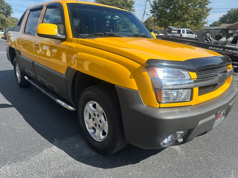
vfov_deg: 56.8
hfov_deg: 71.6
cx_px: 119
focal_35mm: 24
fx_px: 165
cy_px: 89
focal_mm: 6.86
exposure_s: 1/3058
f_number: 1.78
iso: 80
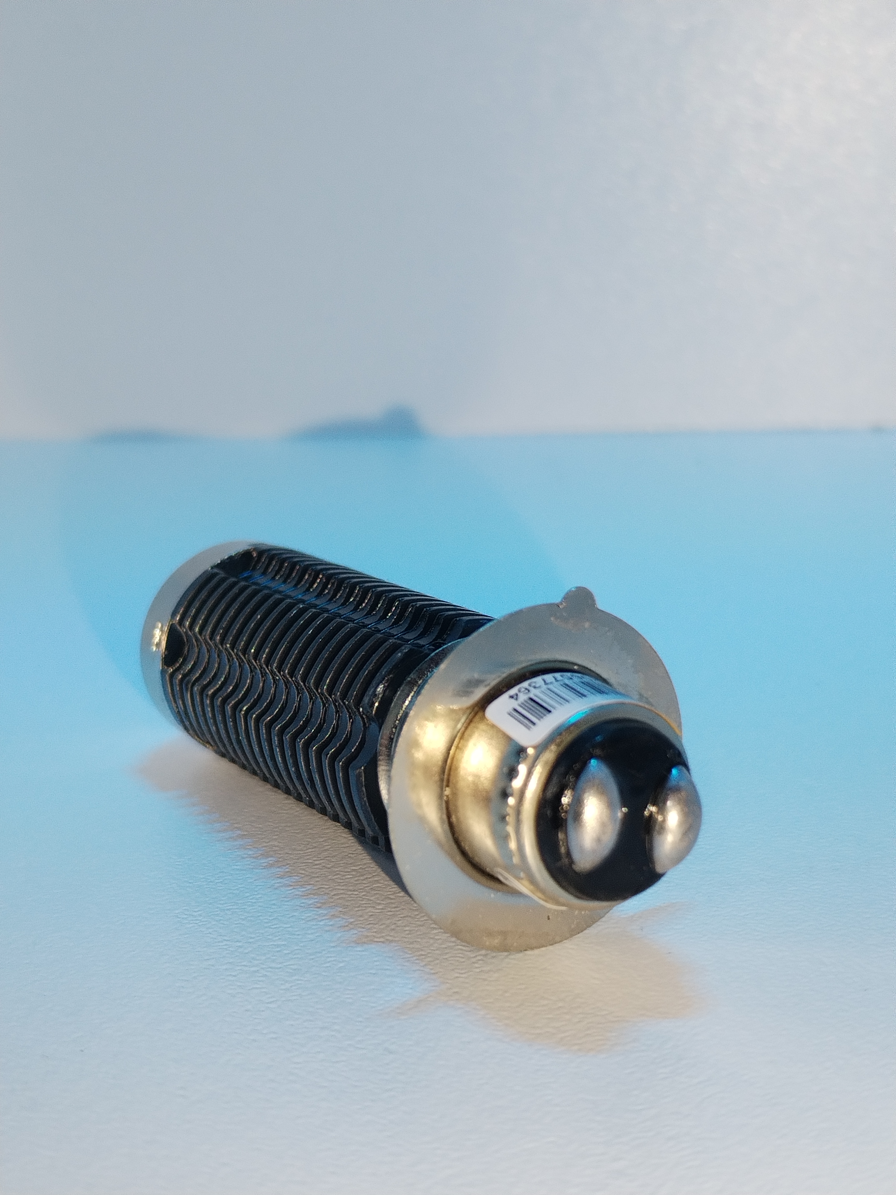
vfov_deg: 37.5
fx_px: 1760
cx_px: 448
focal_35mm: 51
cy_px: 598
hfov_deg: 28.6
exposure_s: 1/60
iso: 307
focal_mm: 4.75
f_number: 1.8
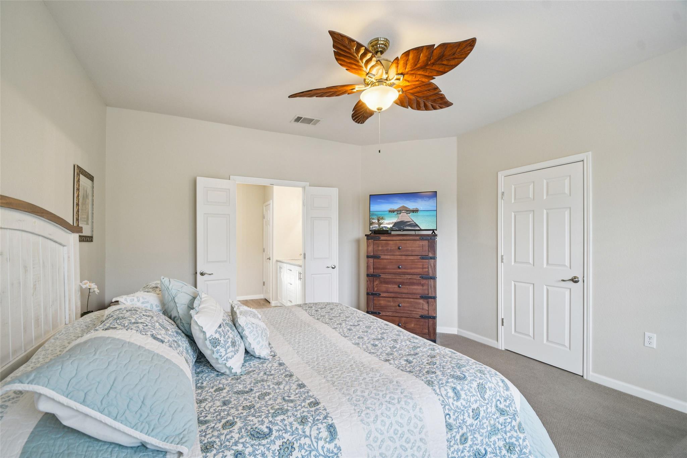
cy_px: 229
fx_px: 286
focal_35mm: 15
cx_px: 344
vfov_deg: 77.3
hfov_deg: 100.4
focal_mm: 10
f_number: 8
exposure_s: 1/13
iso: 400
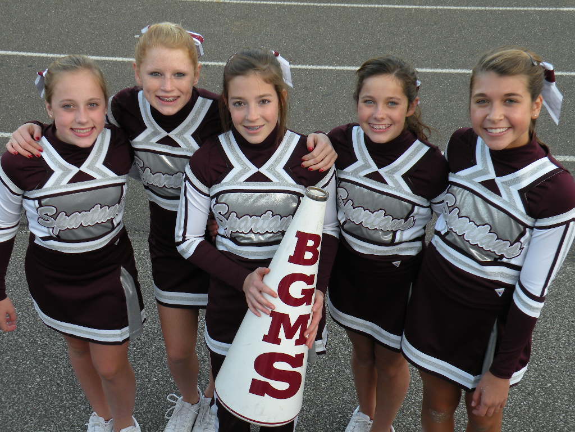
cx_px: 288
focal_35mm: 56
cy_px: 216
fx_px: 930
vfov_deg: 26.1
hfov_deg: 34.3
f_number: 3.5
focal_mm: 9.8
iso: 64
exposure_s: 1/88.1
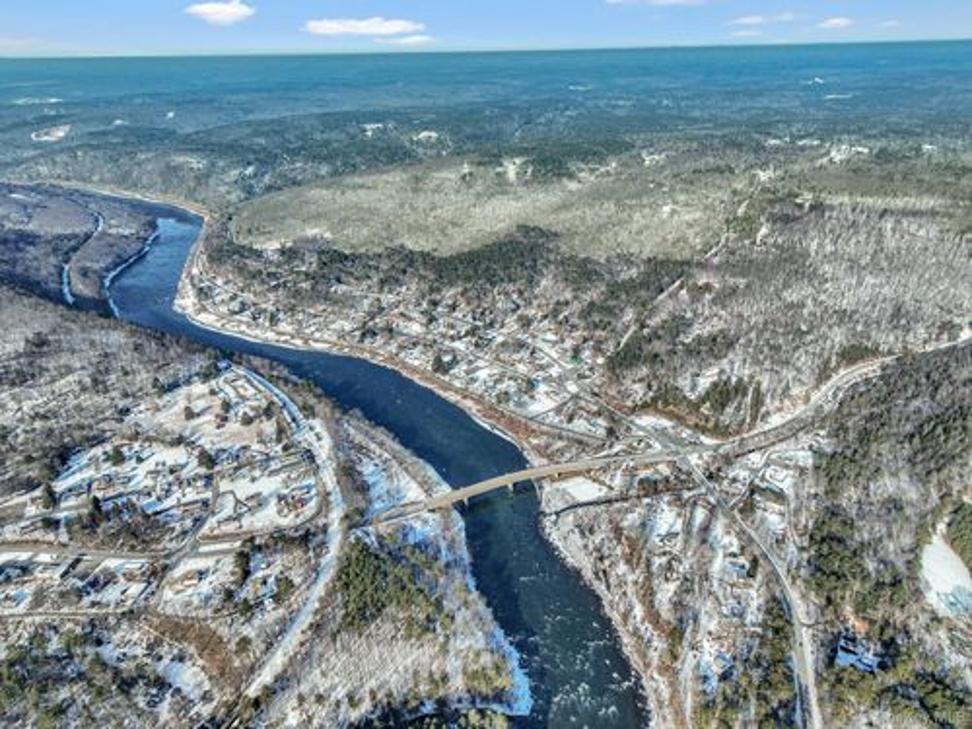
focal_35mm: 24
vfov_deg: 56.8
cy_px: 364
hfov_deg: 71.6
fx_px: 674
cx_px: 486
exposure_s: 1/2000
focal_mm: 12.29
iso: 110
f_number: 2.8
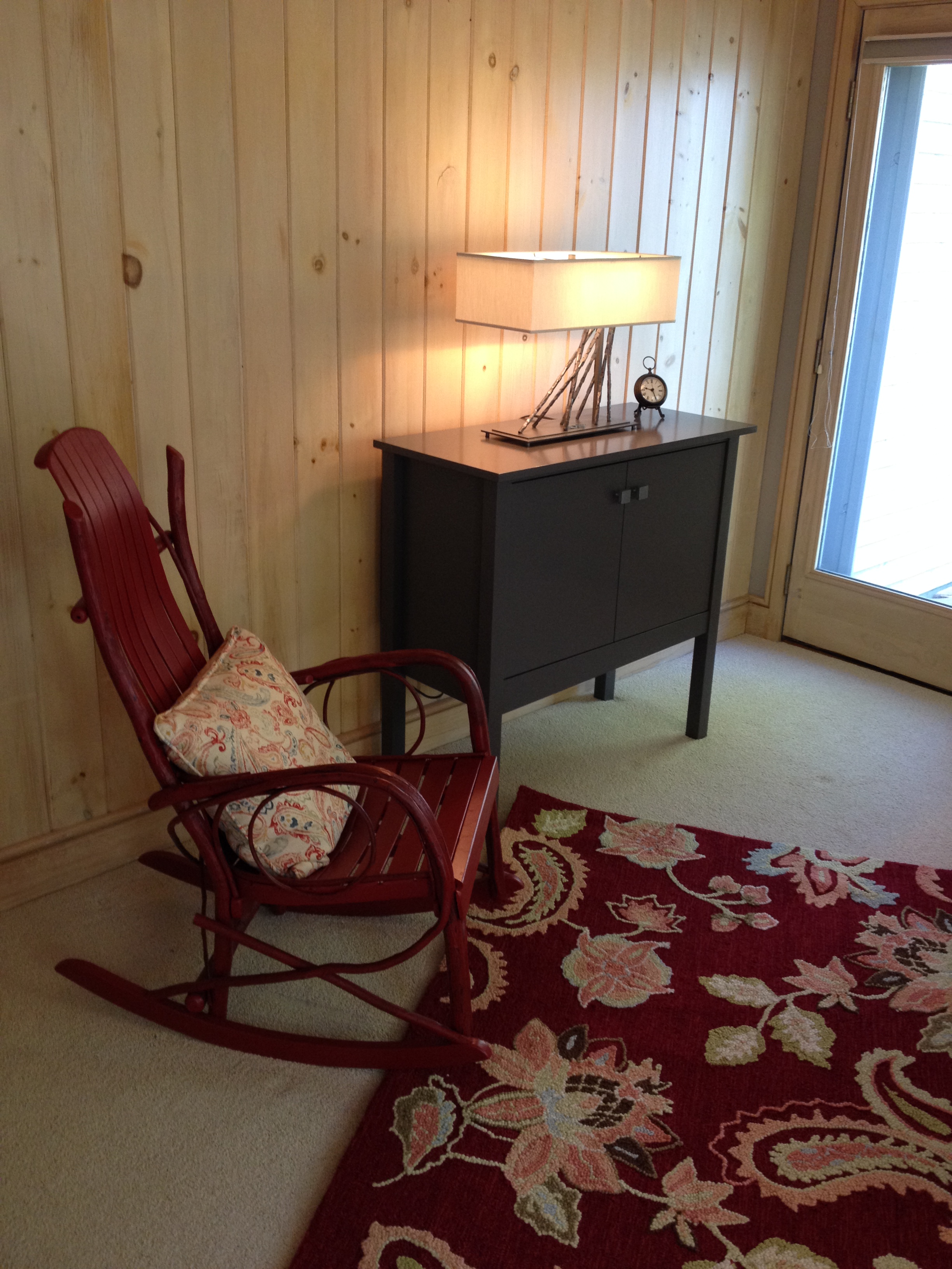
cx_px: 476
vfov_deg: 52.6
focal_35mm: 35
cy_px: 634
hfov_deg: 40.7
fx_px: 1283
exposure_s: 1/20
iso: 125
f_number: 2.4
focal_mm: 4.28
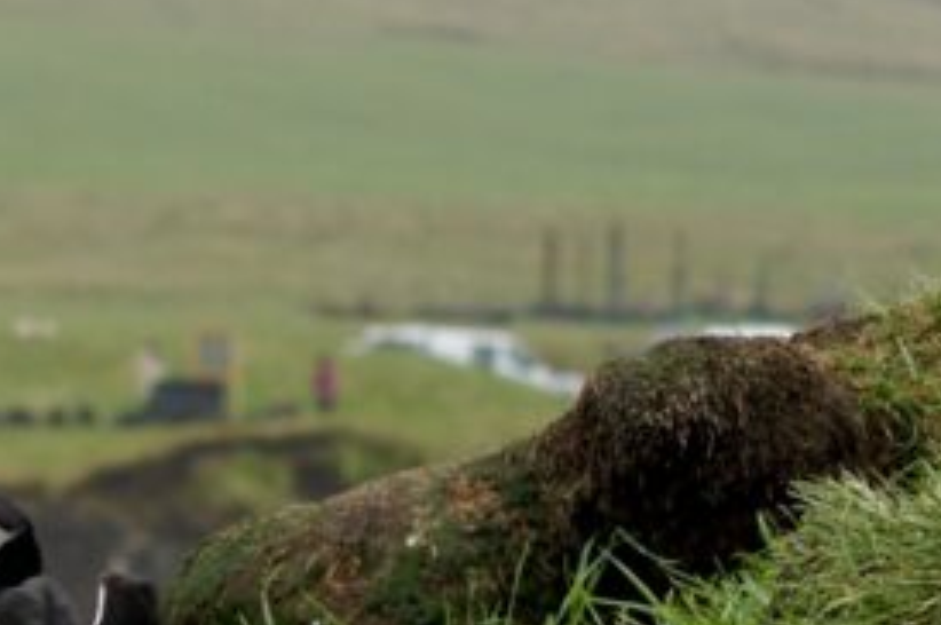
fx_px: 3420
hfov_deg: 14.9
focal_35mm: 131
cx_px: -295
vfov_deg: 10.3
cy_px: 651
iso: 100
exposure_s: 1/500
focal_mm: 35
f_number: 2.8
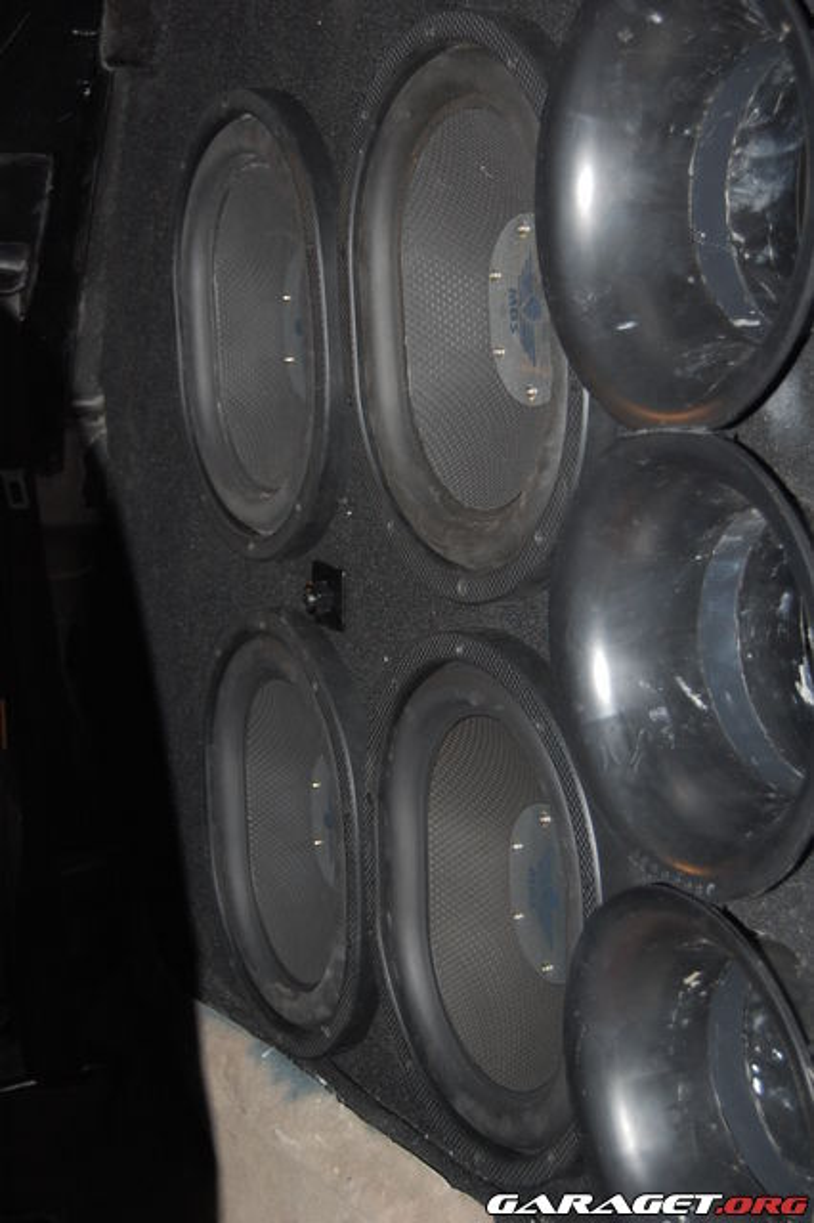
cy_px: 612
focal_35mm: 52
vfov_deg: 37.9
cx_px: 407
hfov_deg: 25.7
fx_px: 1782
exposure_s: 1/60
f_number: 4.8
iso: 400
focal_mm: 35
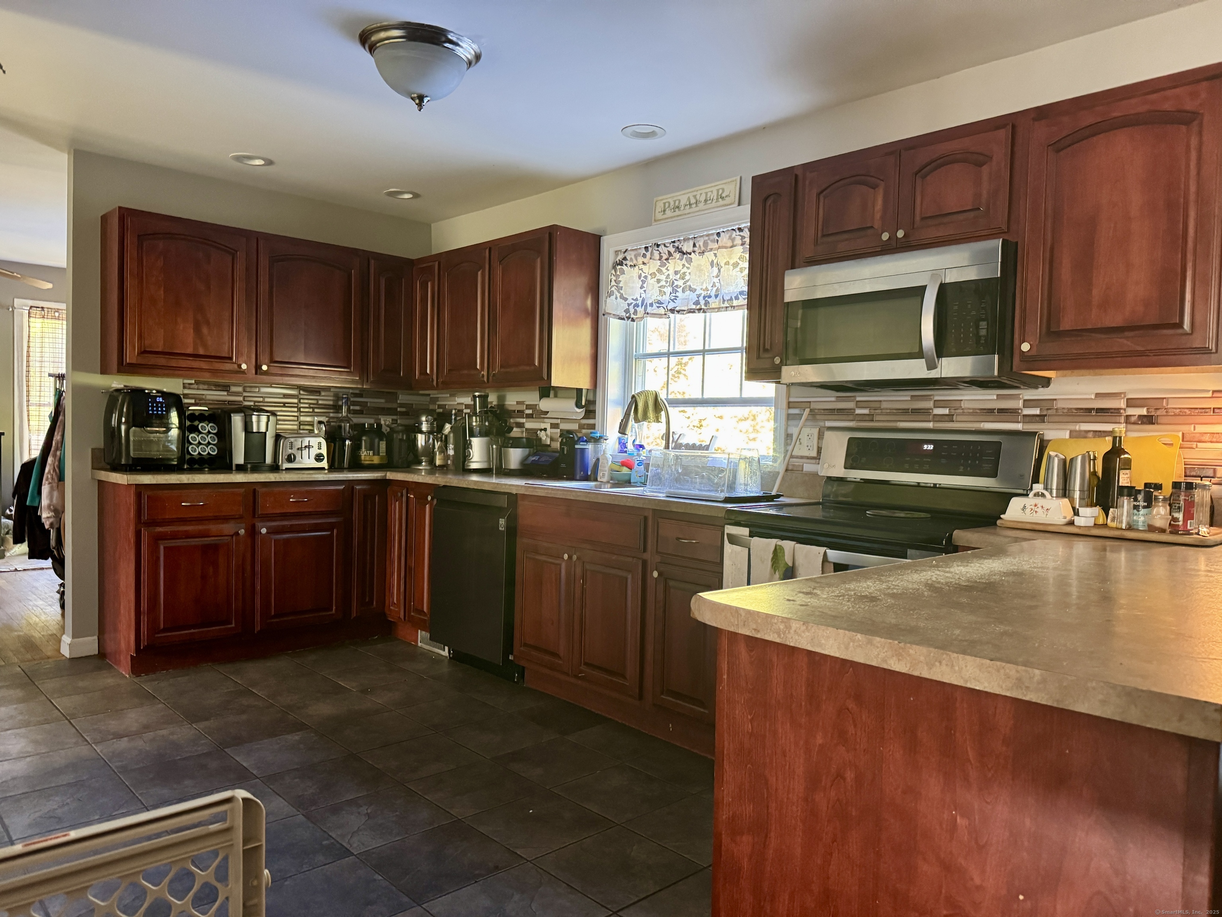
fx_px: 847
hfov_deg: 71.6
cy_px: 458
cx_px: 611
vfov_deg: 56.8
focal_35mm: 24
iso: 640
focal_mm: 6.76
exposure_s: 1/40
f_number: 1.78
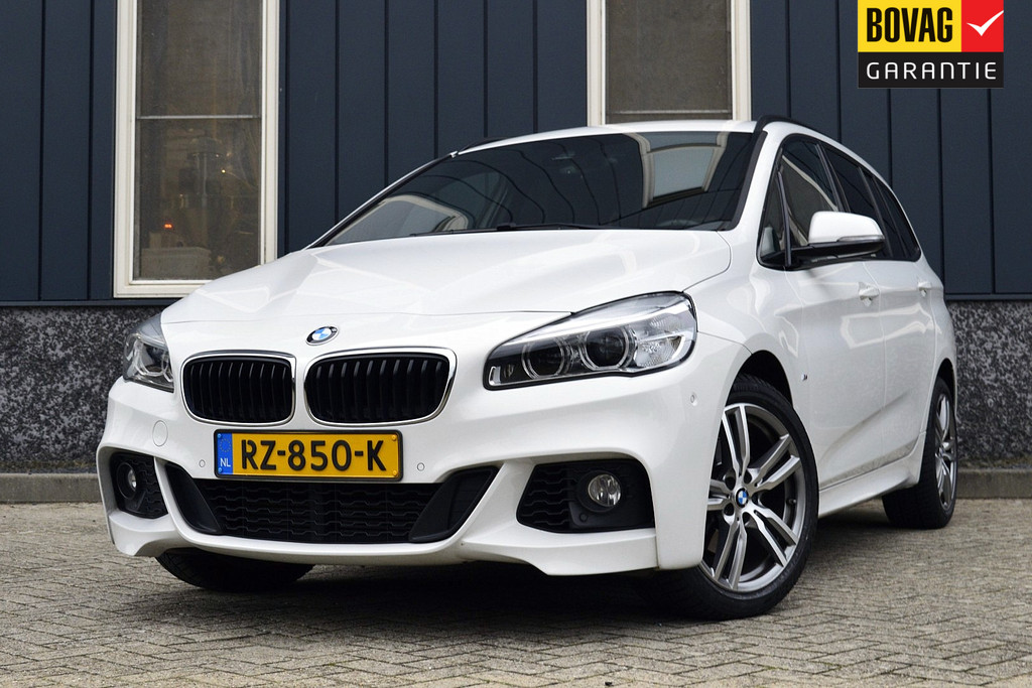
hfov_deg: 36.9
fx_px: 1548
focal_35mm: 54
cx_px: 516
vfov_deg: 25.1
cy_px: 344
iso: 800
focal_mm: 36
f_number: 8
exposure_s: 1/60
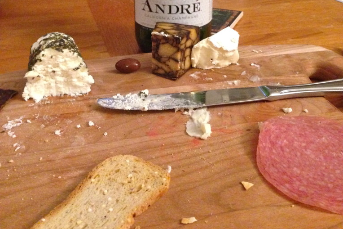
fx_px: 438
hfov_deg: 42.8
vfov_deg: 27.6
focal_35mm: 46
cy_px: 3
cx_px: 172
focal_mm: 4.12
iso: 640
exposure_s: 1/15
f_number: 2.4
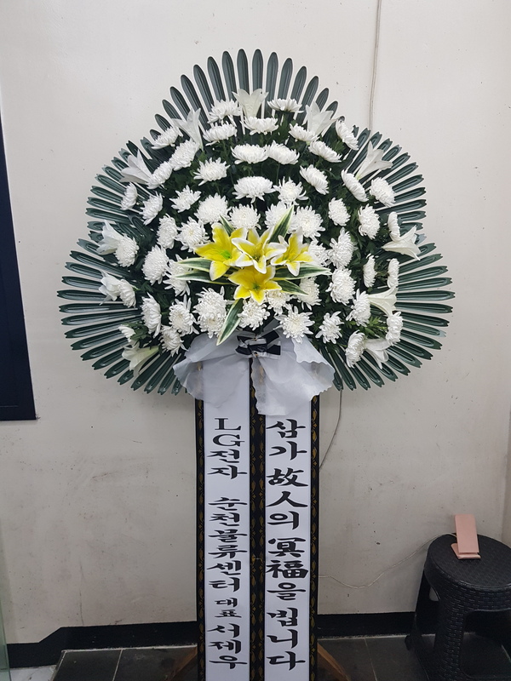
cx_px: 256
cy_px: 340
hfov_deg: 53.1
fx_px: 512
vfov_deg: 67.3
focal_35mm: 26
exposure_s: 1/60
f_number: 1.7
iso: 160
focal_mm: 4.2
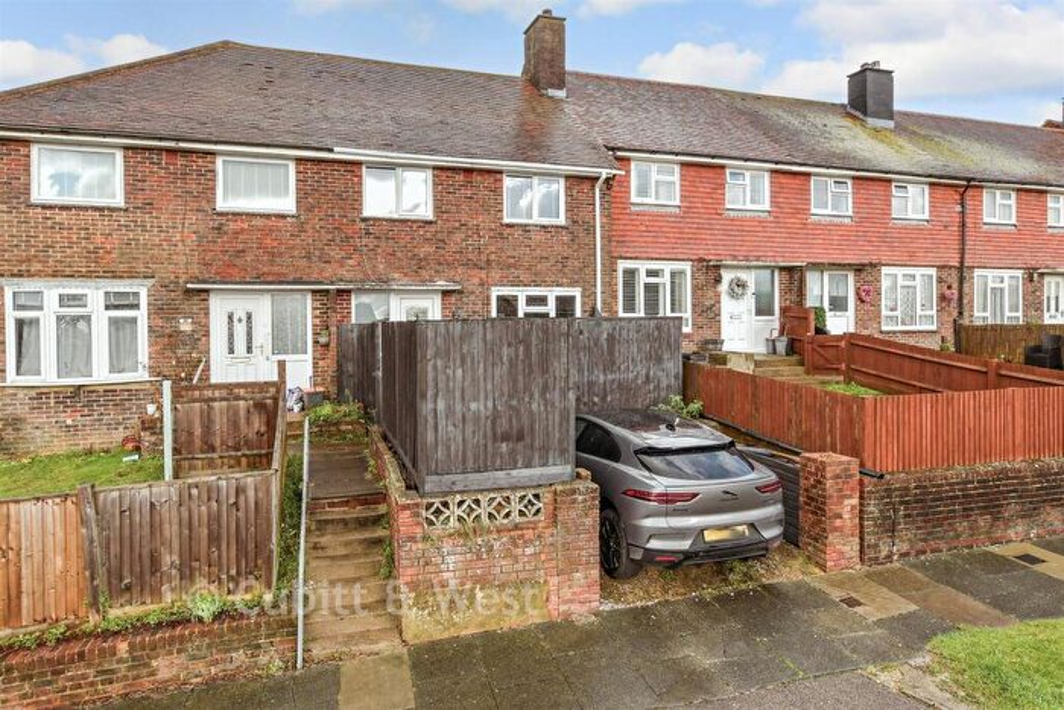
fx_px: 621
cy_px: 355
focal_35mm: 21
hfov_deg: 81.2
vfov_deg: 59.5
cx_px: 532
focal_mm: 14
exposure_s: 1/200
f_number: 8
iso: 200
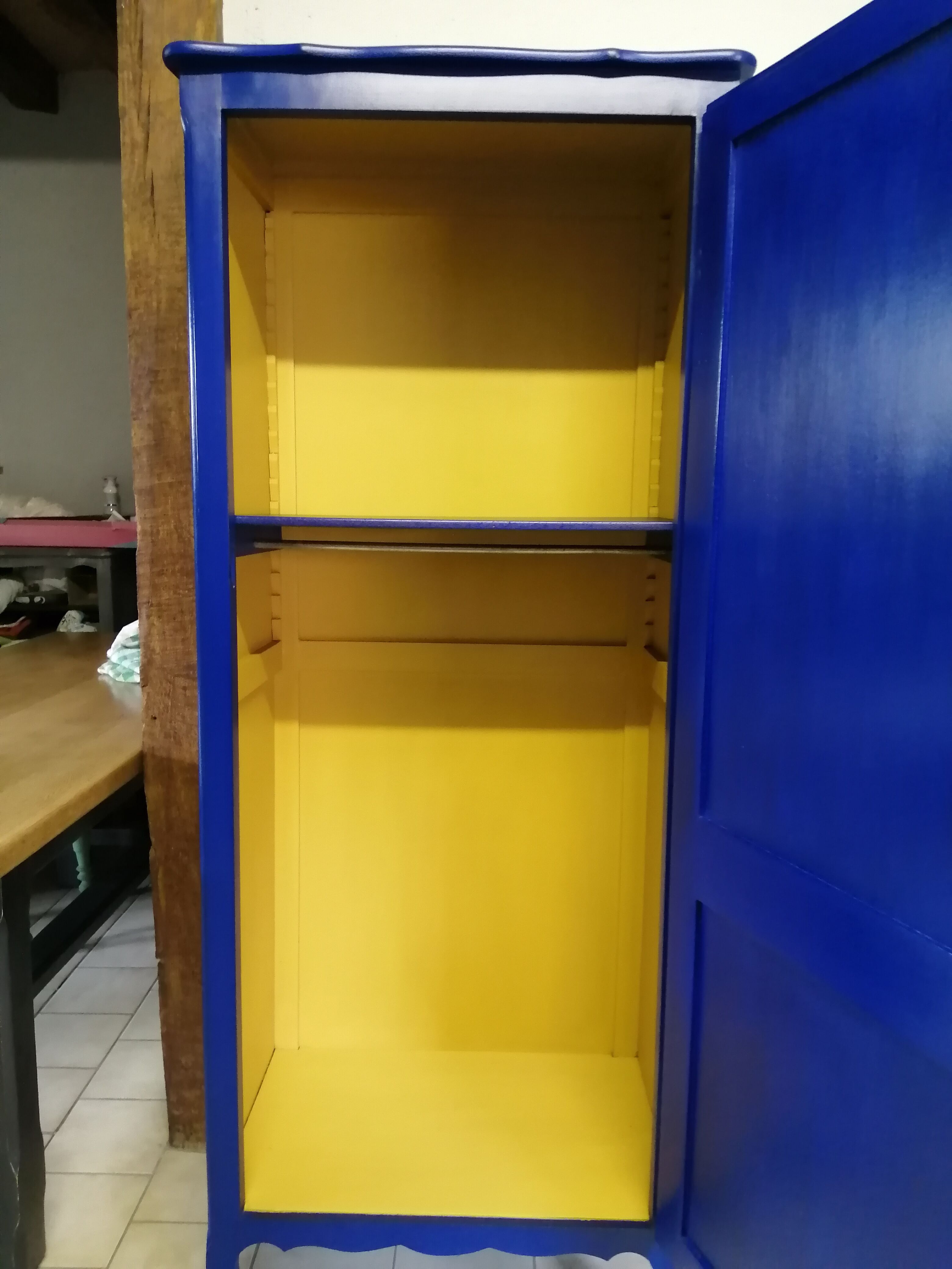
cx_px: 476
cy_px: 634
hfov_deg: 53.1
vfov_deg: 67.3
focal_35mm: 26
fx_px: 953
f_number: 1.8
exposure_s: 1/20
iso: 320
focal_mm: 3.6
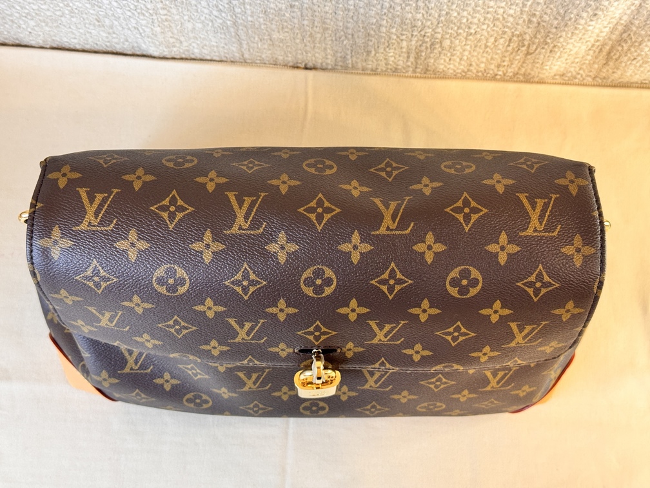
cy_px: 244
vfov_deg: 30.3
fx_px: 901
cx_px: 325
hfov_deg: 39.7
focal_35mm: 48
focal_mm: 6.76
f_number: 1.78
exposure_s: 1/53
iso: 250
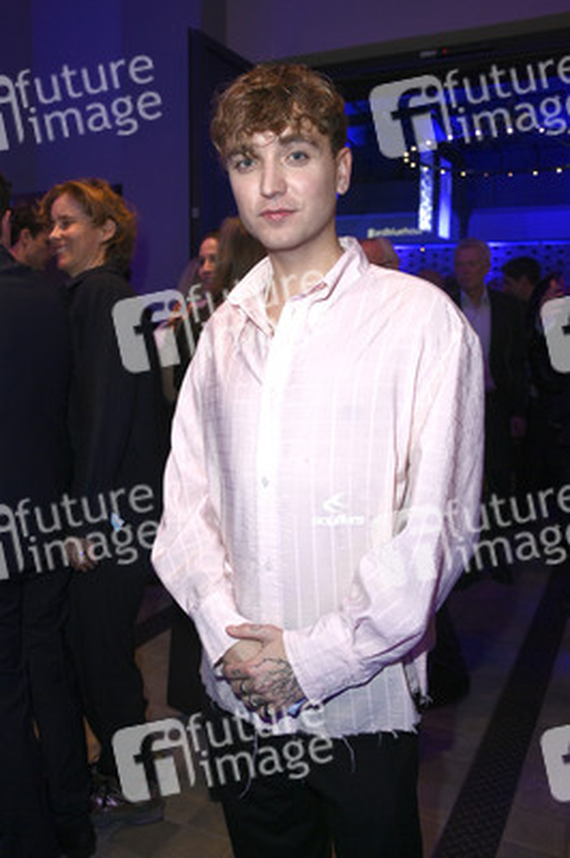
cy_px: 429
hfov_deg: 41.0
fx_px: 761
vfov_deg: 58.8
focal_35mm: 32
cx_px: 285
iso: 1250
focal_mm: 32
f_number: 5.6
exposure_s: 1/100
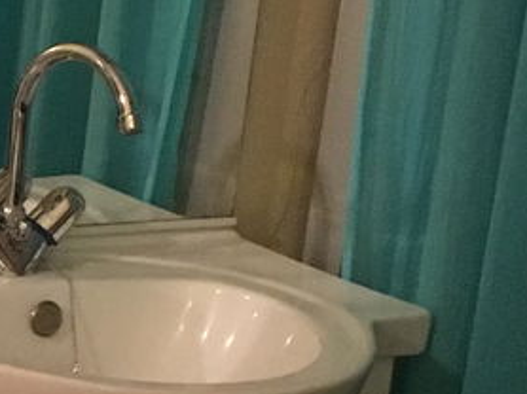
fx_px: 2540
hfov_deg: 11.0
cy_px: 271
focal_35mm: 167
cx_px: -461
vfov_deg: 8.9
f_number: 2.2
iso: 250
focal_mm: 4.15
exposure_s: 1/17
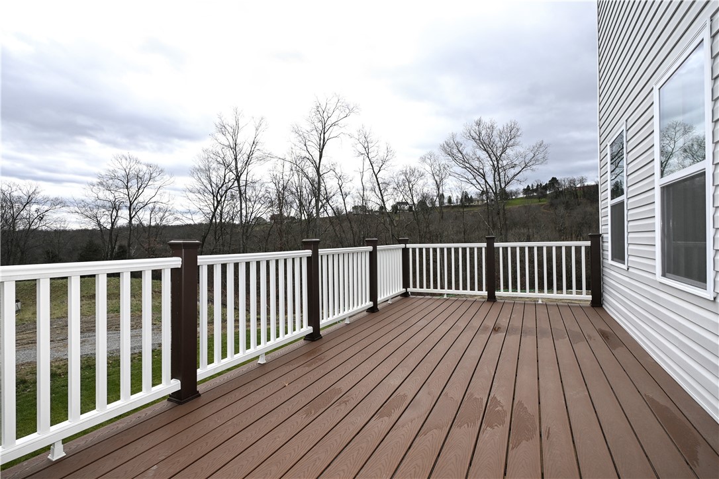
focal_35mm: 18
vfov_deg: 67.4
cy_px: 240
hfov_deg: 90.0
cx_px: 360
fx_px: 359
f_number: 6.3
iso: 100
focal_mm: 12
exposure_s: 1/160
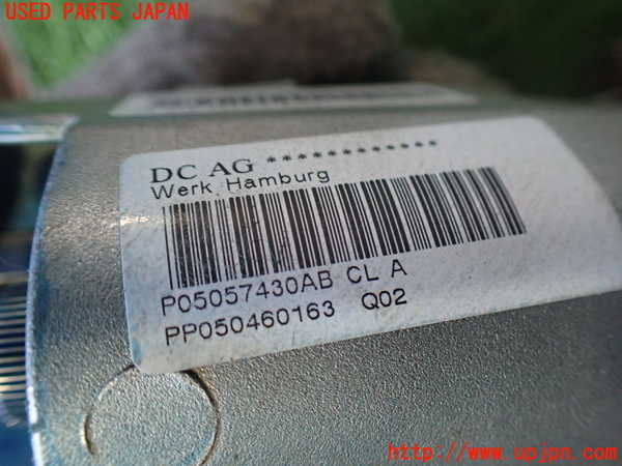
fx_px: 539
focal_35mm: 30
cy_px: 233
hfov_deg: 60.0
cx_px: 311
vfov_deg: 46.8
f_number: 2.3
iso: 800
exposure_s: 1/125
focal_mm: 5.4
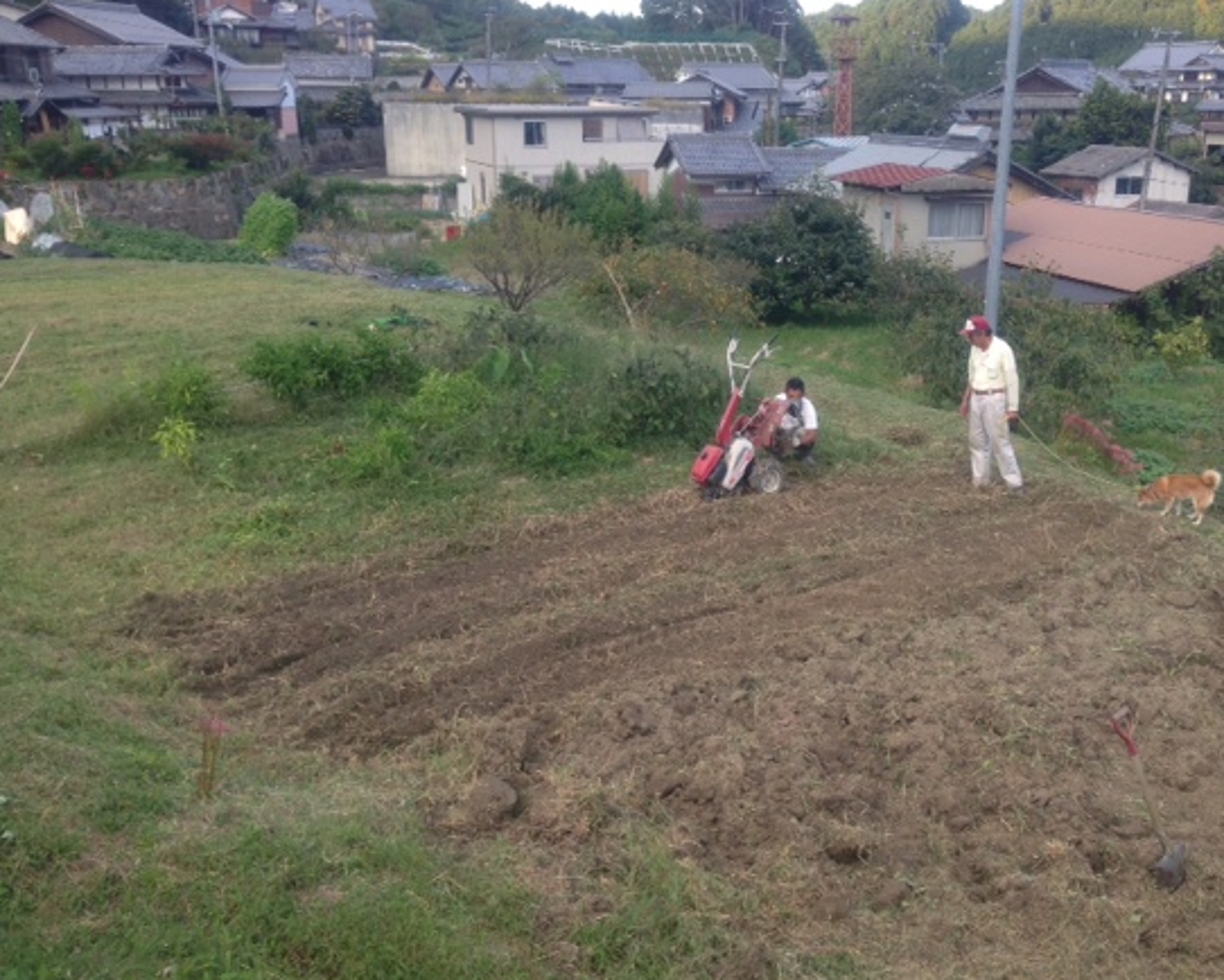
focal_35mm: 38
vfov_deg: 39.2
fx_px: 1377
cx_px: 705
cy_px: 465
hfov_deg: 47.8
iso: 50
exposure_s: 1/141
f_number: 2.4
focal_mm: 4.13
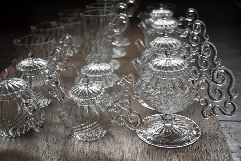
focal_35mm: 46
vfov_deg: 29.0
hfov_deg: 42.3
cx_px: 120
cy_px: 80
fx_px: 311
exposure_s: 1/60
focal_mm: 31
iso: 900
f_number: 4.2
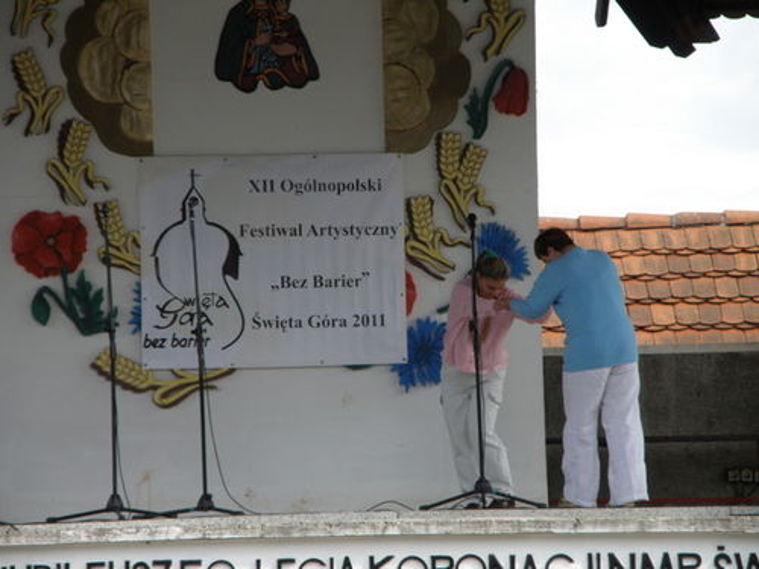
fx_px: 5328
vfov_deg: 6.1
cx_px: 380
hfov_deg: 8.1
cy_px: 284
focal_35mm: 243
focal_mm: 43.09
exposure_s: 1/500
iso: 125
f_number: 4.5
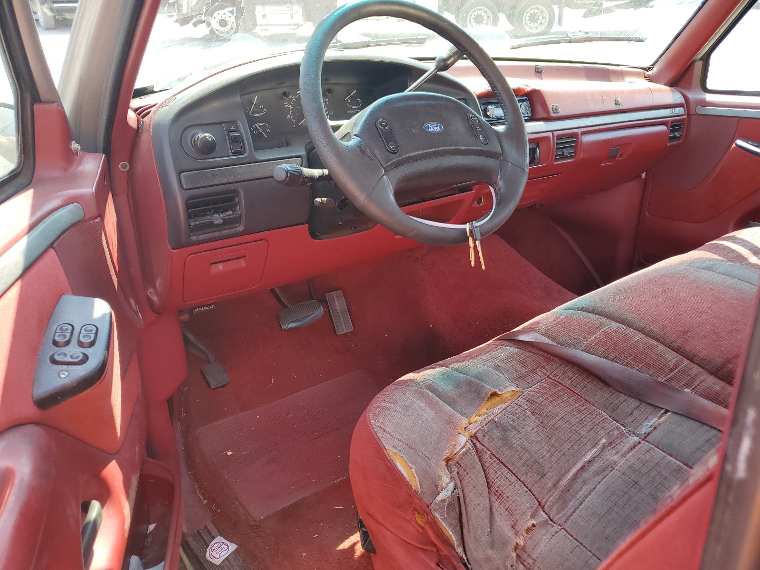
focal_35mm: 26
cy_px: 285
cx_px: 380
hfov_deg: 67.3
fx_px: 571
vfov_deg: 53.1
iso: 50
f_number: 1.5
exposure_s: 1/303
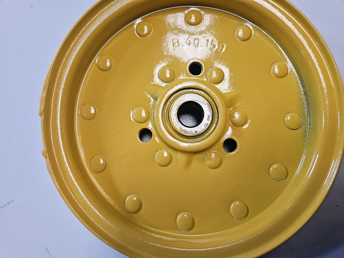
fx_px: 229
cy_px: 129
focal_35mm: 23
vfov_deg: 58.9
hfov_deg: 73.9
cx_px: 172
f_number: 1.8
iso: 400
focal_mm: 5.4
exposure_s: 1/100
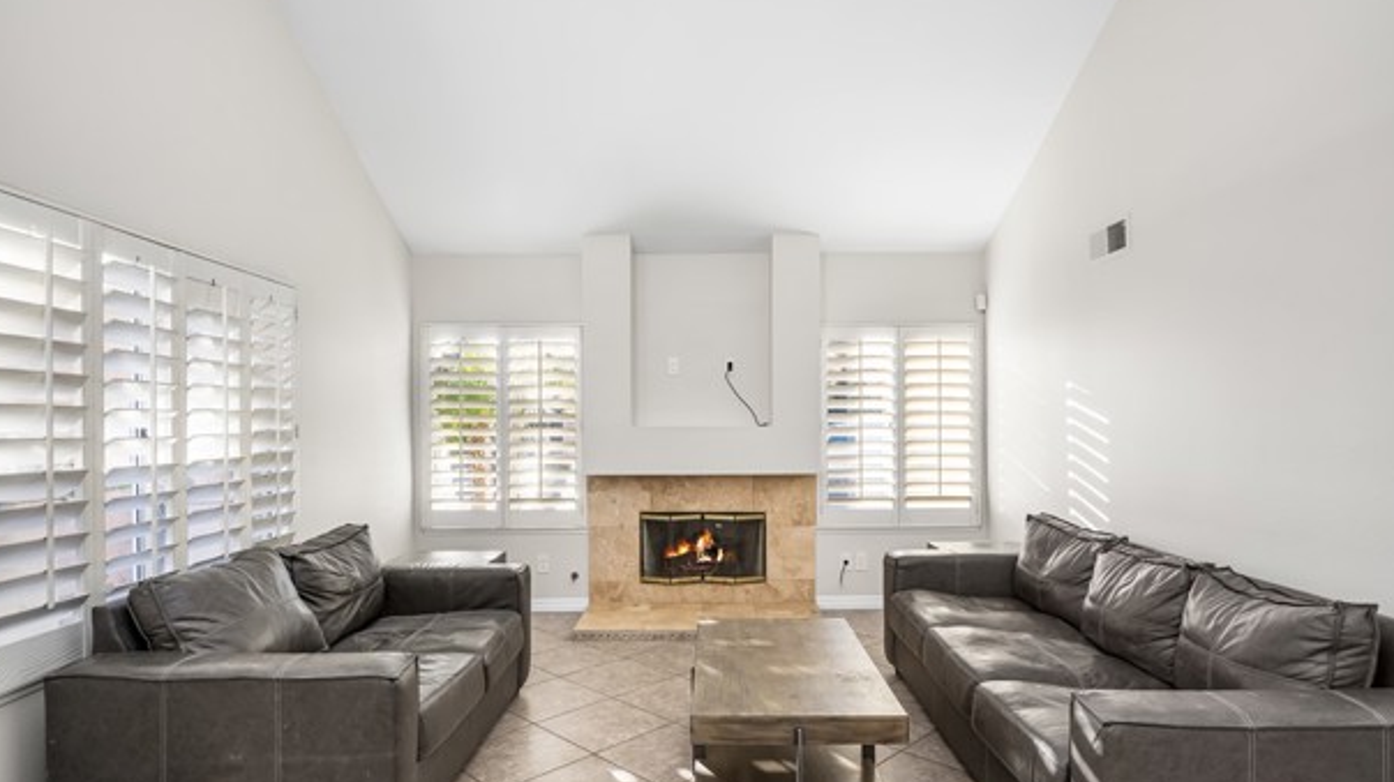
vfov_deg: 55.7
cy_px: 421
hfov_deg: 86.7
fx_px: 739
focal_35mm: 20
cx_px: 709
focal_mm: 18
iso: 100
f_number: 8
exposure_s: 1/15
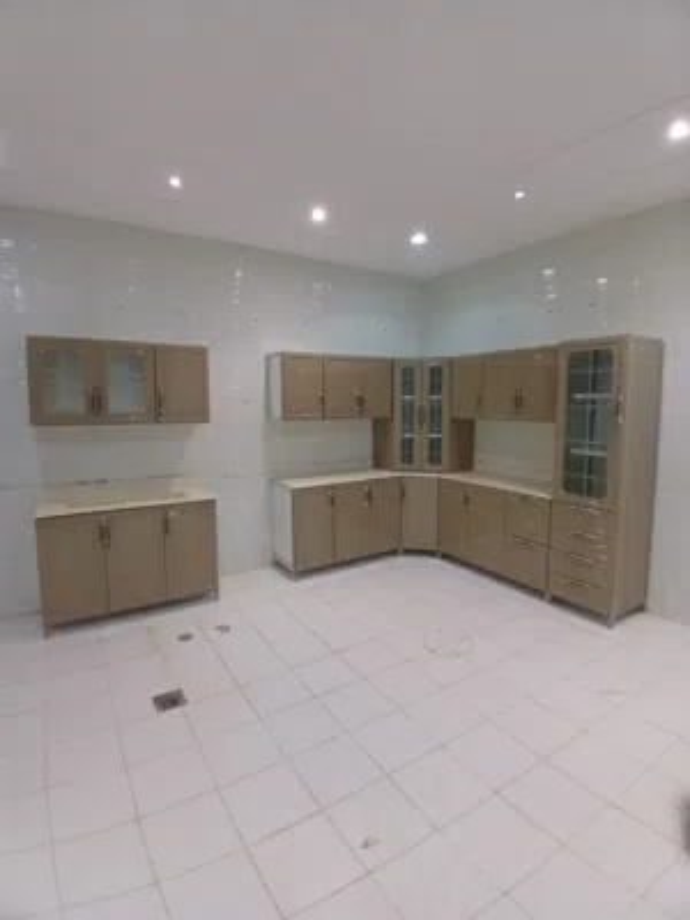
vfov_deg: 91.0
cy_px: 460
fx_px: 452
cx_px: 345
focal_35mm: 17
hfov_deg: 74.7
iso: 250
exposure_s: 1/30
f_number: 2.2
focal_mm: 1.4
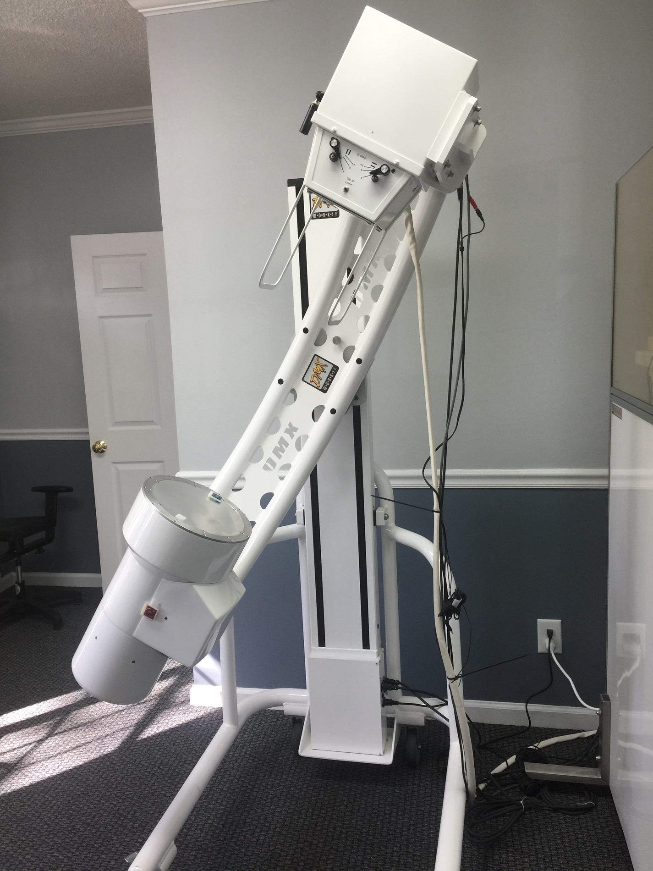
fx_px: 729
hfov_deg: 48.2
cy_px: 436
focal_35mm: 29
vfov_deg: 61.7
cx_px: 326
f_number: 2.2
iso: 32
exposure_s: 1/33
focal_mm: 4.15
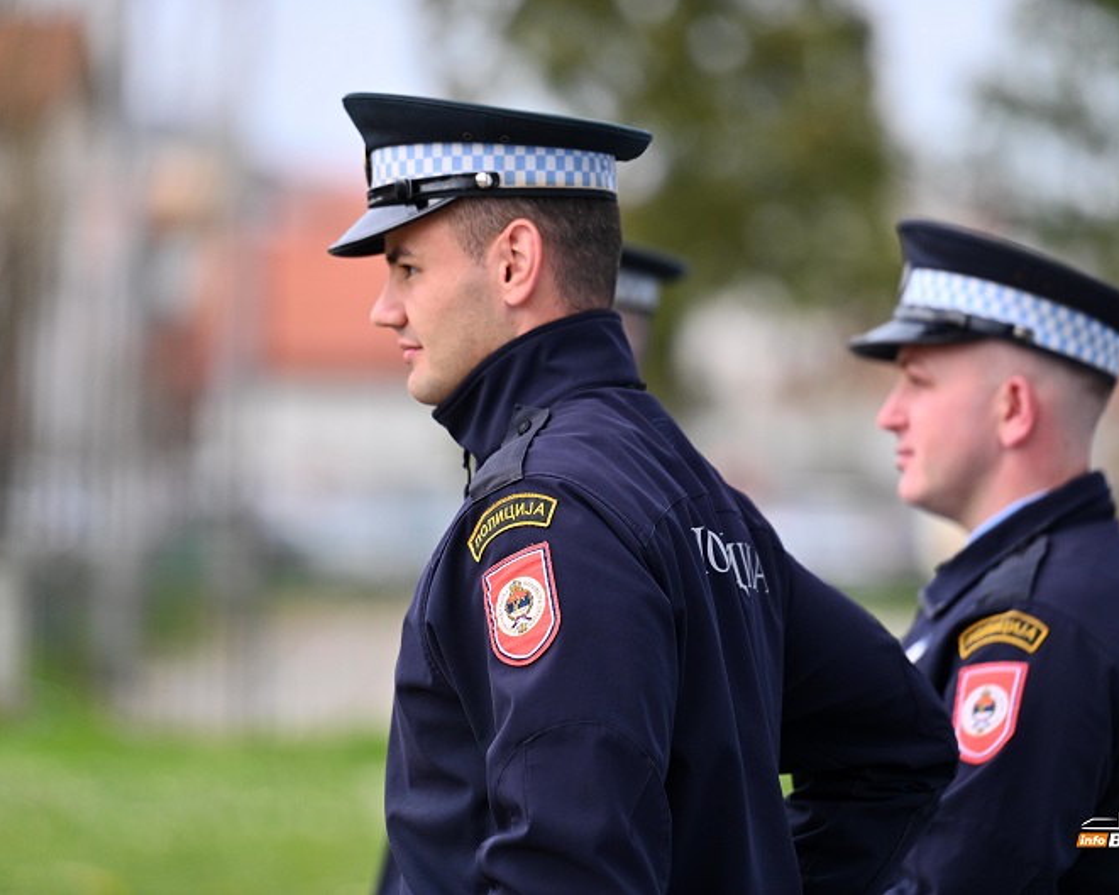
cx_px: 593
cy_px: 447
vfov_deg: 6.8
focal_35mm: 227
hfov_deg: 8.5
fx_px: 7519
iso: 400
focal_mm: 200
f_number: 2.8
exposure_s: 1/3200
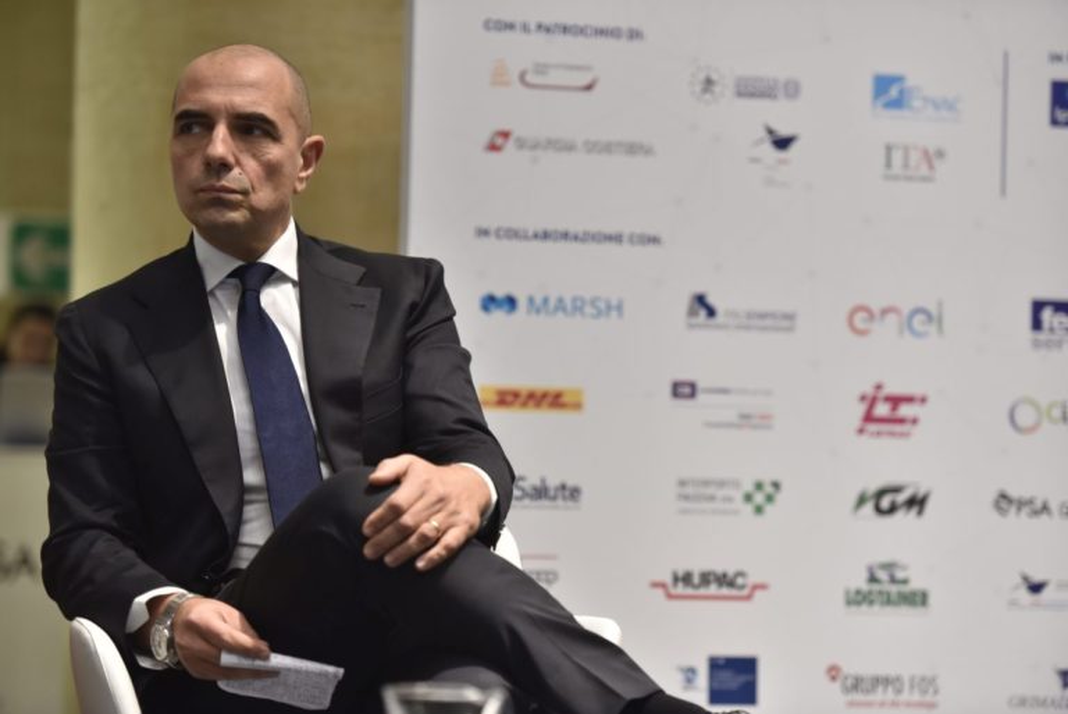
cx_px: 534
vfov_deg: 11.3
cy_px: 357
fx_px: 3621
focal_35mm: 122
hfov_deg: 16.8
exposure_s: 1/200
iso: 2000
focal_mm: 122
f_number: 2.8
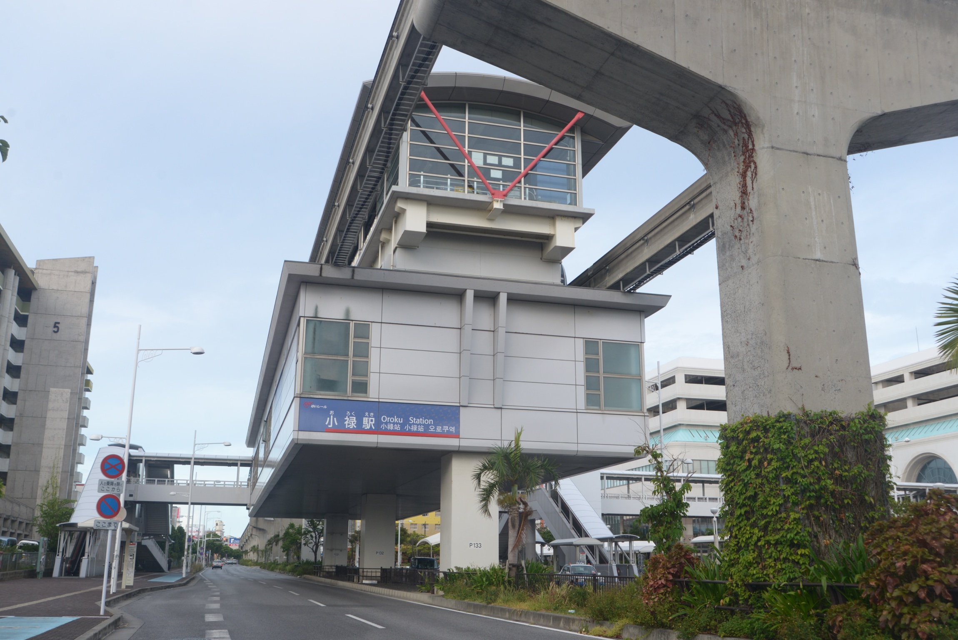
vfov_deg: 37.9
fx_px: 932
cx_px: 479
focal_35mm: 35
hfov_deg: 54.4
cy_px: 320
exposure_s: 1/250
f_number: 8
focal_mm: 35
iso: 400
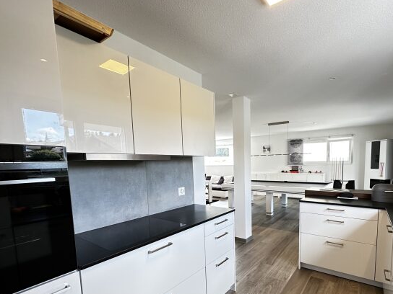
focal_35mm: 18
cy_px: 183
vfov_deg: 70.5
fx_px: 204
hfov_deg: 86.7
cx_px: 236
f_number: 2.2
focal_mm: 2.22
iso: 250
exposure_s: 1/100
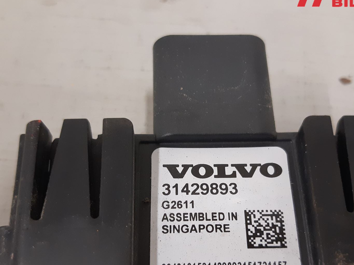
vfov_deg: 36.7
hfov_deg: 47.8
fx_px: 399
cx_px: 191
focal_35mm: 39
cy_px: 162
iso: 200
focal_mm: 3.93
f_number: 1.7
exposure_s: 1/33
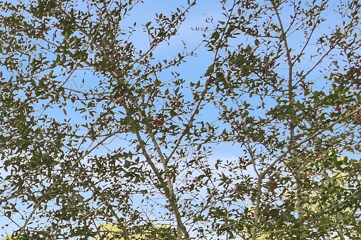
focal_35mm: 157
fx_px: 1574
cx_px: -442
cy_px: 507
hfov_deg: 11.3
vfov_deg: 8.2
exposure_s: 1/400
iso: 400
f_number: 8
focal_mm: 31
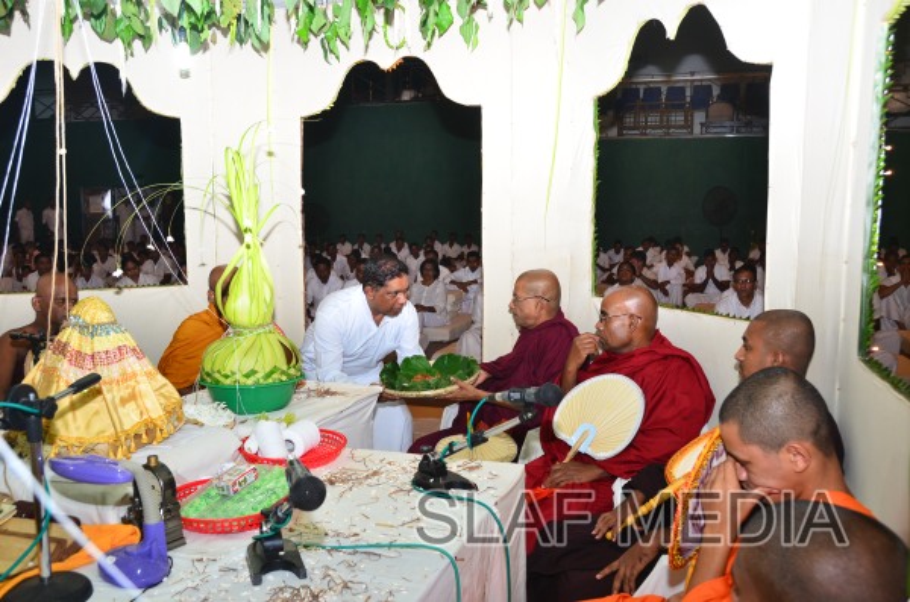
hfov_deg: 57.3
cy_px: 301
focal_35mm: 33
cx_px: 455
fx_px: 832
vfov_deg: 39.8
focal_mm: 22
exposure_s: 1/50
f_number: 5.6
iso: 500
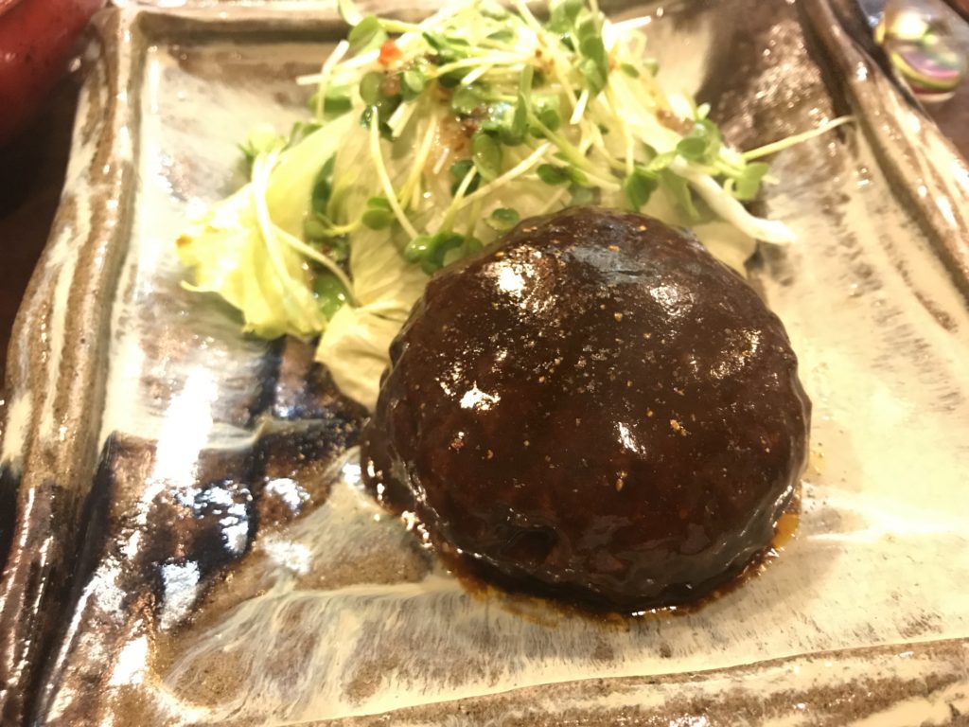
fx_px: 784
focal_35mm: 28
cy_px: 364
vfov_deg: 49.7
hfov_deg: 63.4
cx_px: 484
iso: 80
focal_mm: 3.99
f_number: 1.8
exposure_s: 1/5
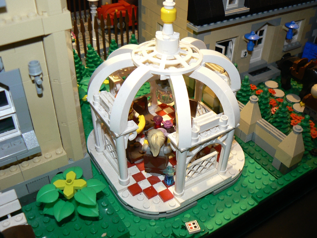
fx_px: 330
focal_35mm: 36
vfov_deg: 39.7
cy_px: 119
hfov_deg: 51.4
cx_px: 158
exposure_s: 1/30
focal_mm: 6
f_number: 2.8
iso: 100
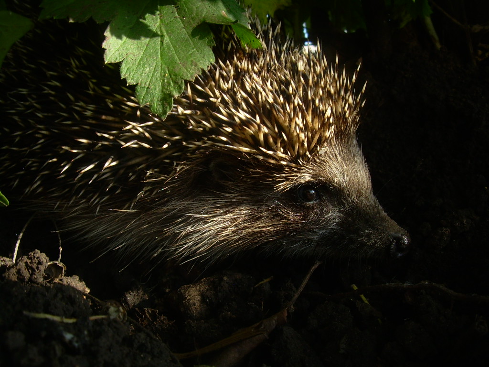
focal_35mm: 38
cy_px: 184
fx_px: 537
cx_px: 244
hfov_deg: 49.0
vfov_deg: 37.7
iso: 50
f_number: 4.6
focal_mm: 6.3
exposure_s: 1/105
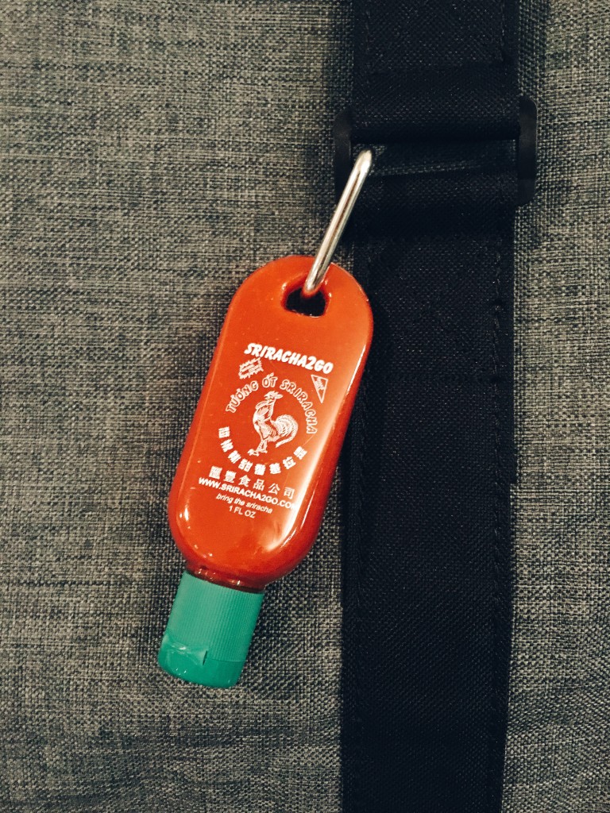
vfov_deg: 61.7
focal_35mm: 29
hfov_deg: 48.2
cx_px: 305
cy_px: 406
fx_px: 681
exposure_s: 1/15
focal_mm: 4.15
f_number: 2.2
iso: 500
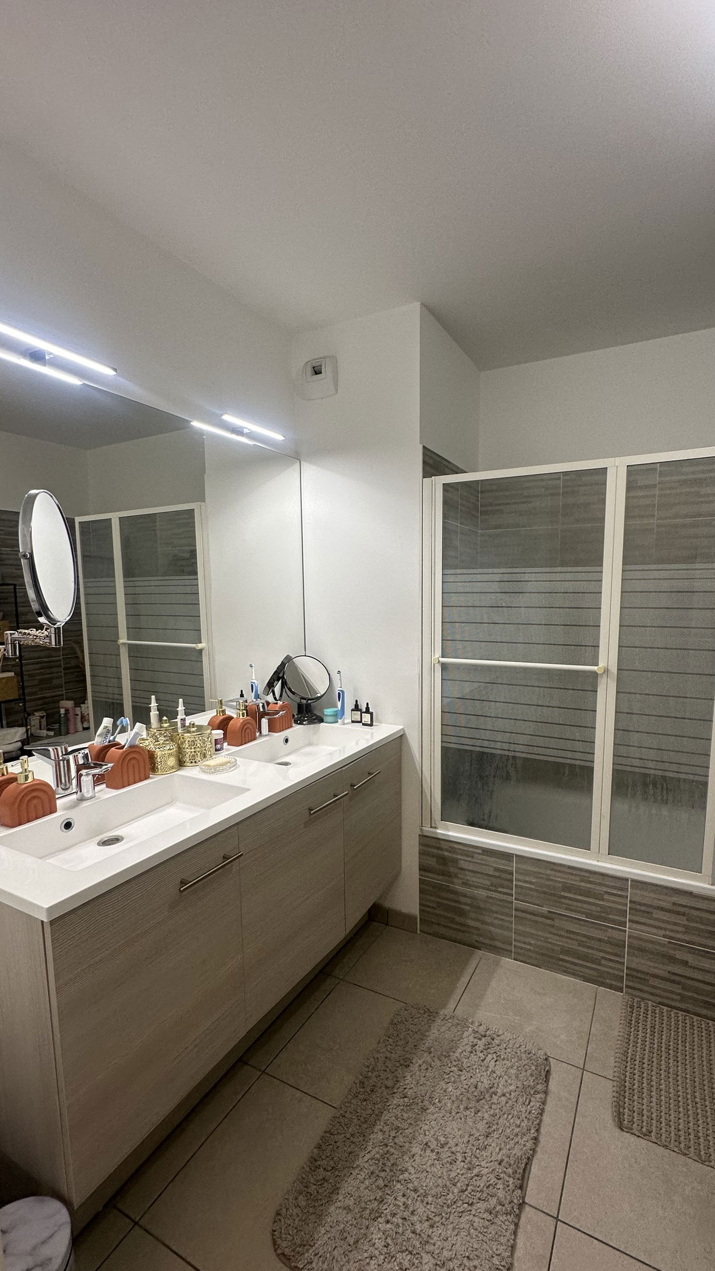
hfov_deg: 66.9
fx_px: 539
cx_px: 401
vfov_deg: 99.3
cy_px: 659
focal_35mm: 16
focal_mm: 2.22
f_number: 2.2
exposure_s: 1/100
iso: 100
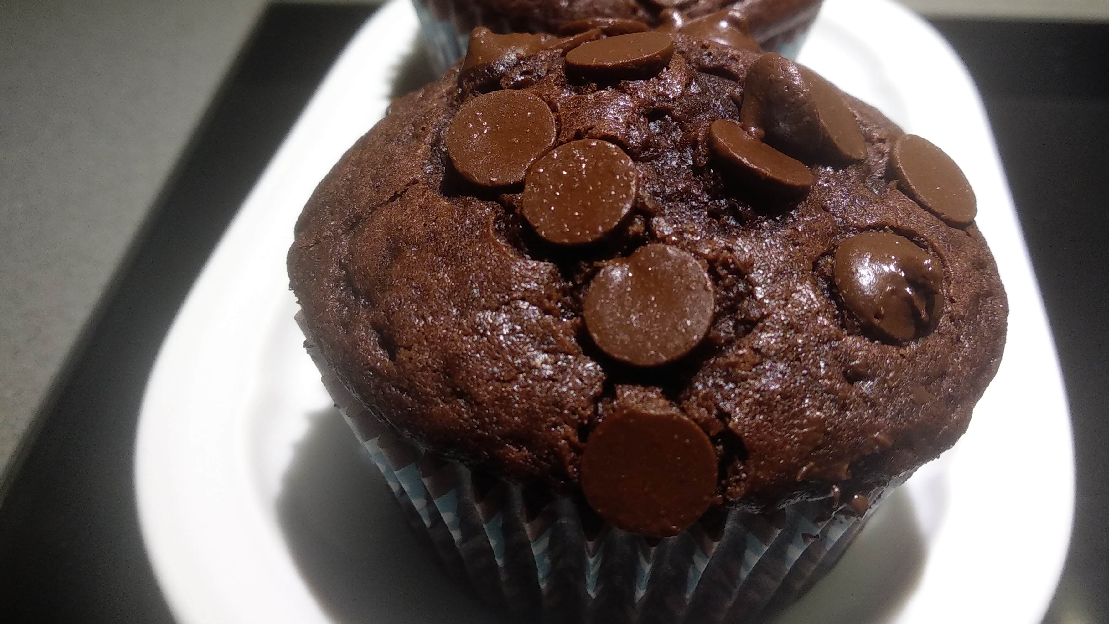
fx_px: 941
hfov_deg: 61.0
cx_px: 582
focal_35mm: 32
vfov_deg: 36.4
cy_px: 215
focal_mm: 3.81
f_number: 2.2
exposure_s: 1/50
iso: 250
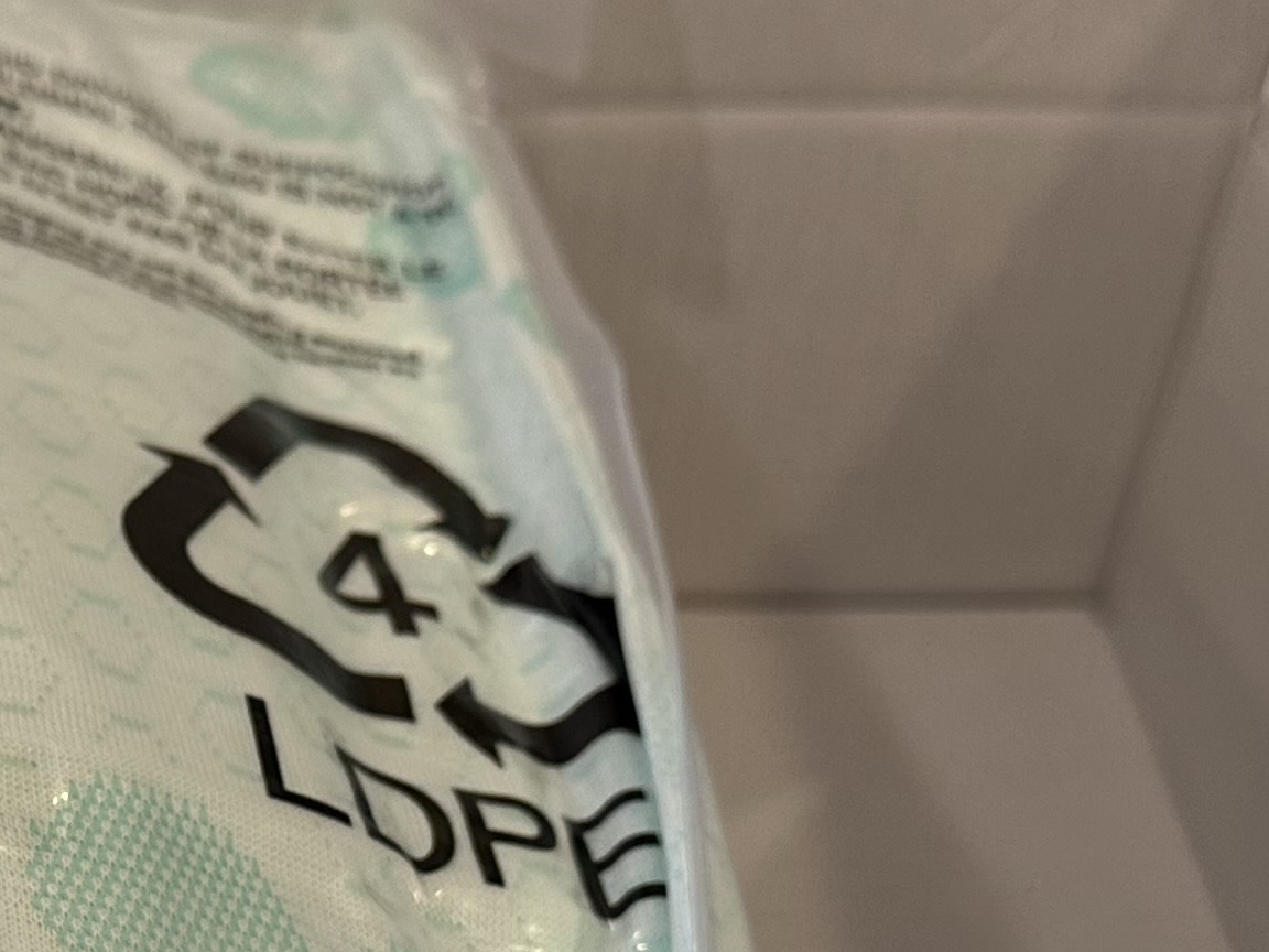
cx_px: -122
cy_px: 941
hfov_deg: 22.0
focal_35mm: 84
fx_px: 3079
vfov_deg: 17.2
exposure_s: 1/120
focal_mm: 6.9
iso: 160
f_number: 1.8
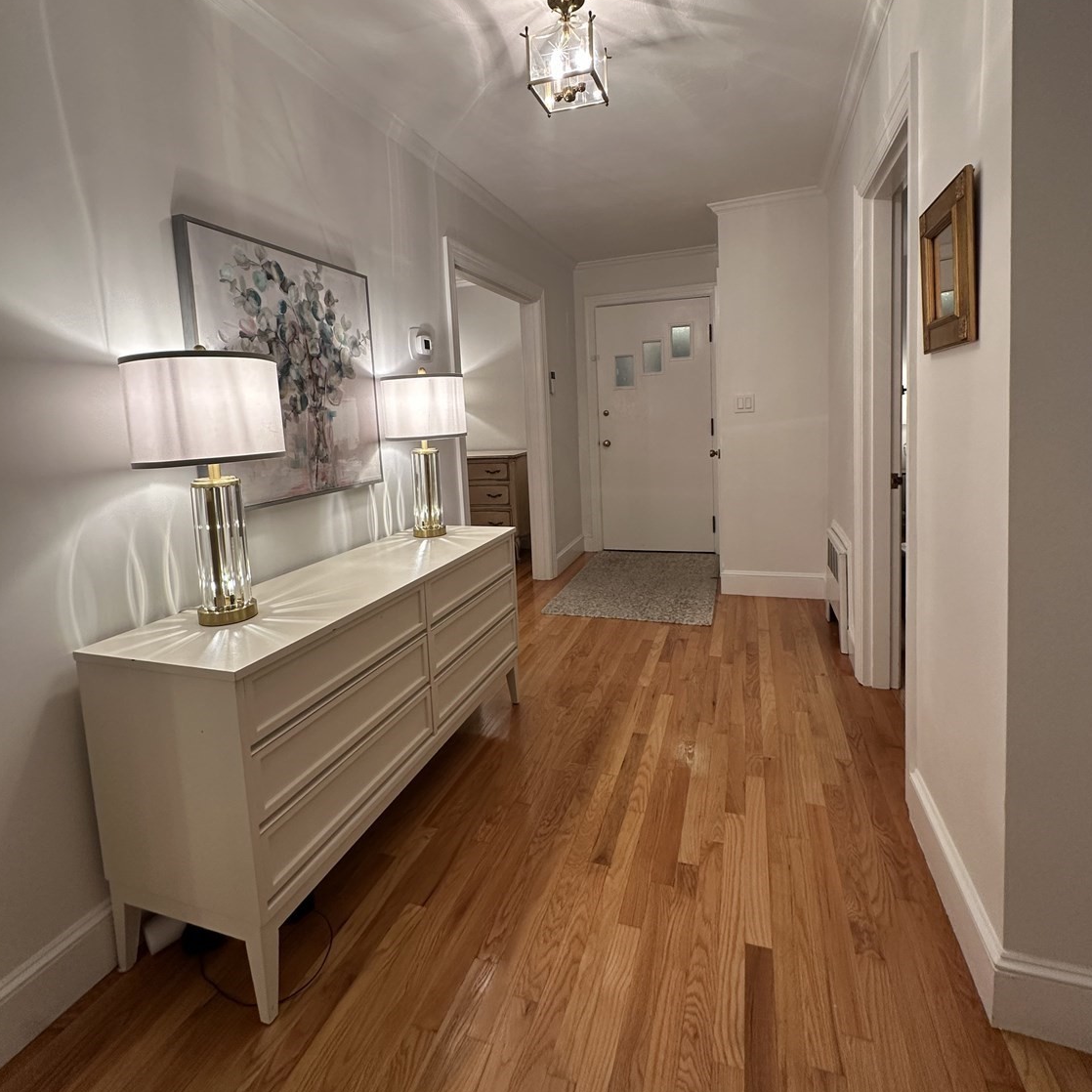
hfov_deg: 84.0
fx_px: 607
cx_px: 541
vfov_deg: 83.5
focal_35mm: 17
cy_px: 472
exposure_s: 1/60
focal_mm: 2.22
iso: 160
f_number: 2.2
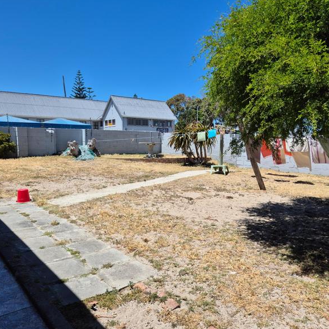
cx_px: 176
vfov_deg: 57.3
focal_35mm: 28
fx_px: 301
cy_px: 163
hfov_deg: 57.3
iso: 25
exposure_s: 1/2312
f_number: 1.8
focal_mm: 5.4
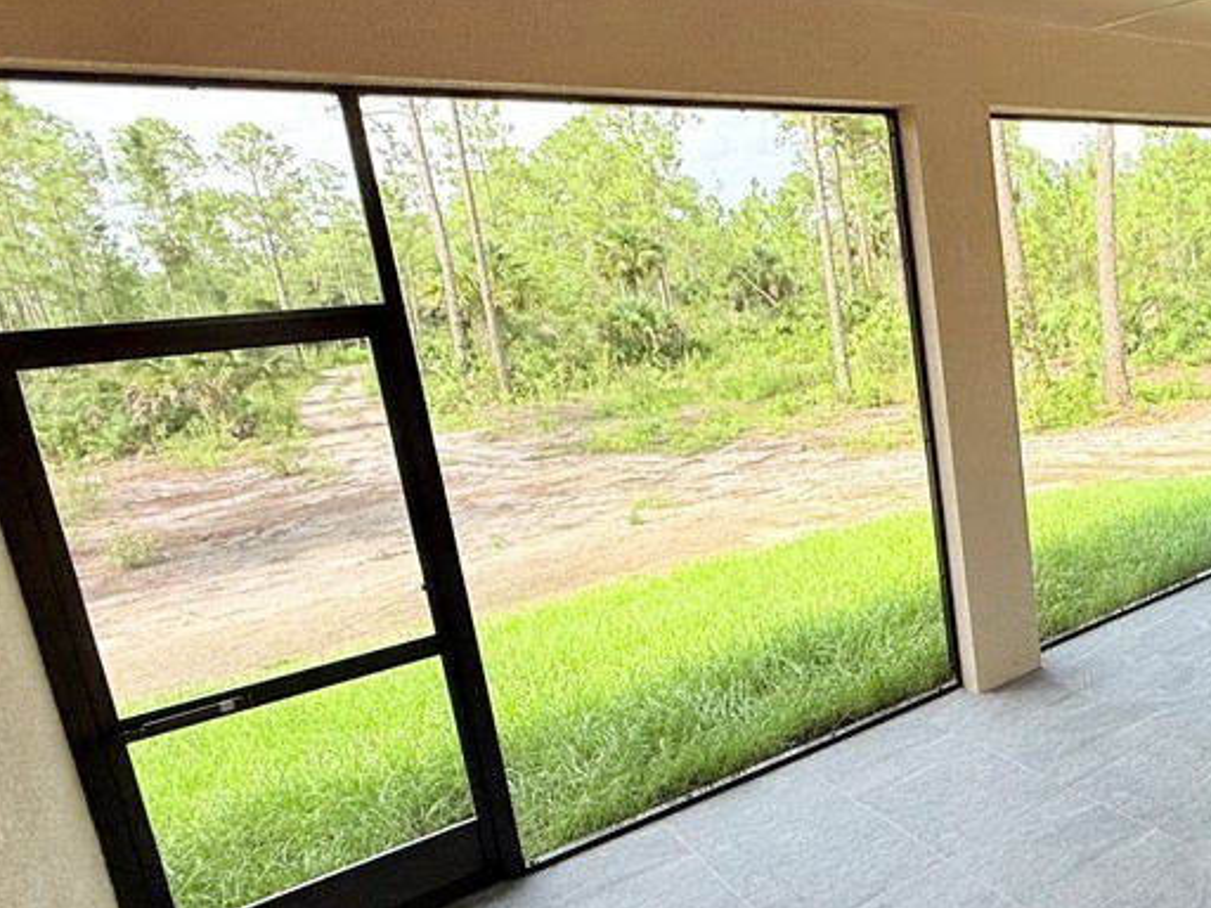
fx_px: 980
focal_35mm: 28
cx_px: 1041
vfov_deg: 49.7
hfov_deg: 56.6
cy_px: 461
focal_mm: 2.22
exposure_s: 1/321
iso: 64
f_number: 2.2
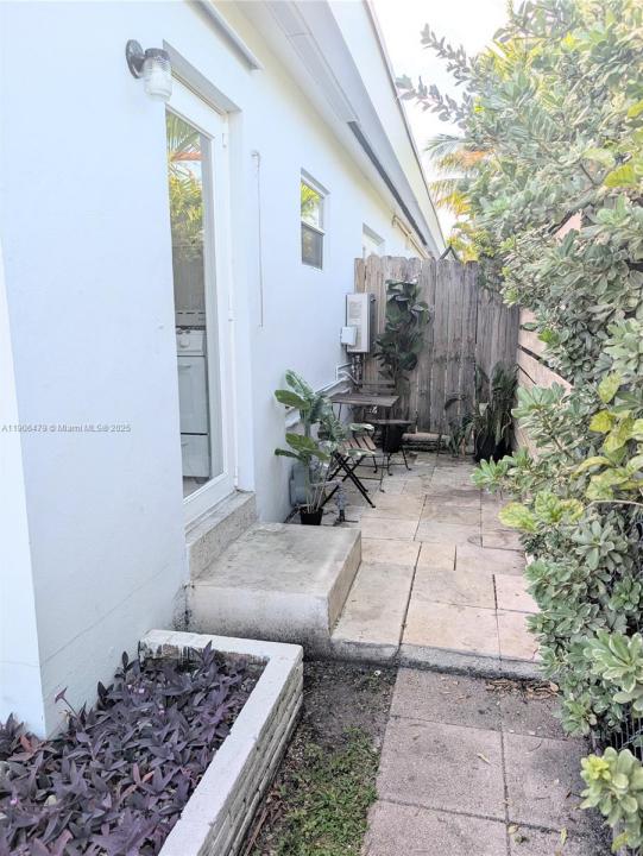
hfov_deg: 56.9
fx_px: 594
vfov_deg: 71.6
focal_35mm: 24
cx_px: 322
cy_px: 428
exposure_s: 1/230
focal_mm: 6.9
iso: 15
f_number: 1.68
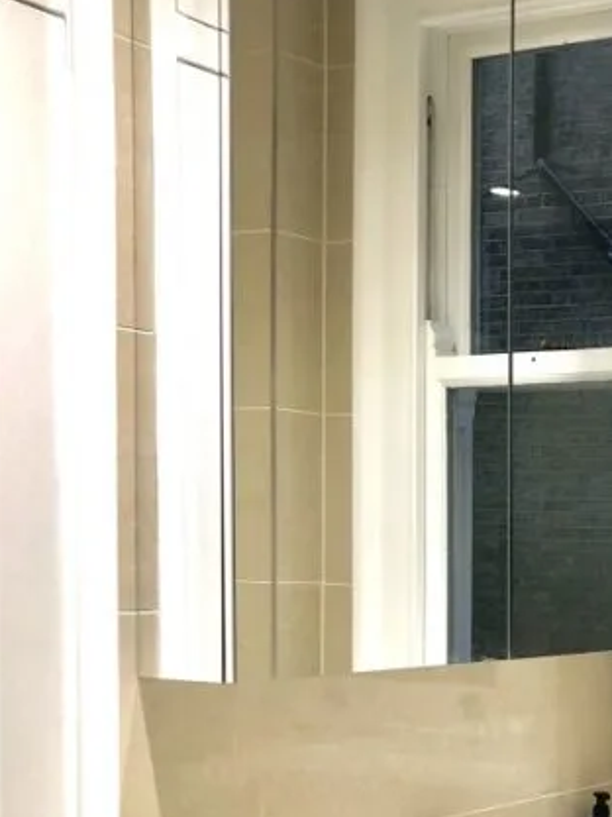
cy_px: 695
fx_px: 1627
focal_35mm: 69
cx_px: 702
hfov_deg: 20.2
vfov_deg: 27.4
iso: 40
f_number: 1.8
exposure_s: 1/25
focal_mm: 3.99
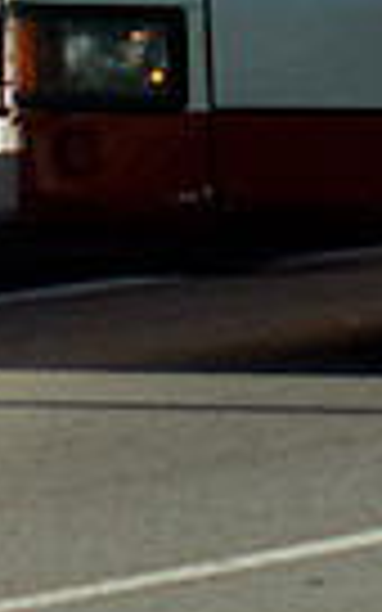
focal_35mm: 633
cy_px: -306
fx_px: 10541
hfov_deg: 2.1
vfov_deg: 3.3
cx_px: 971
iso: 200
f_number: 8
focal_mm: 55
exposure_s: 1/500
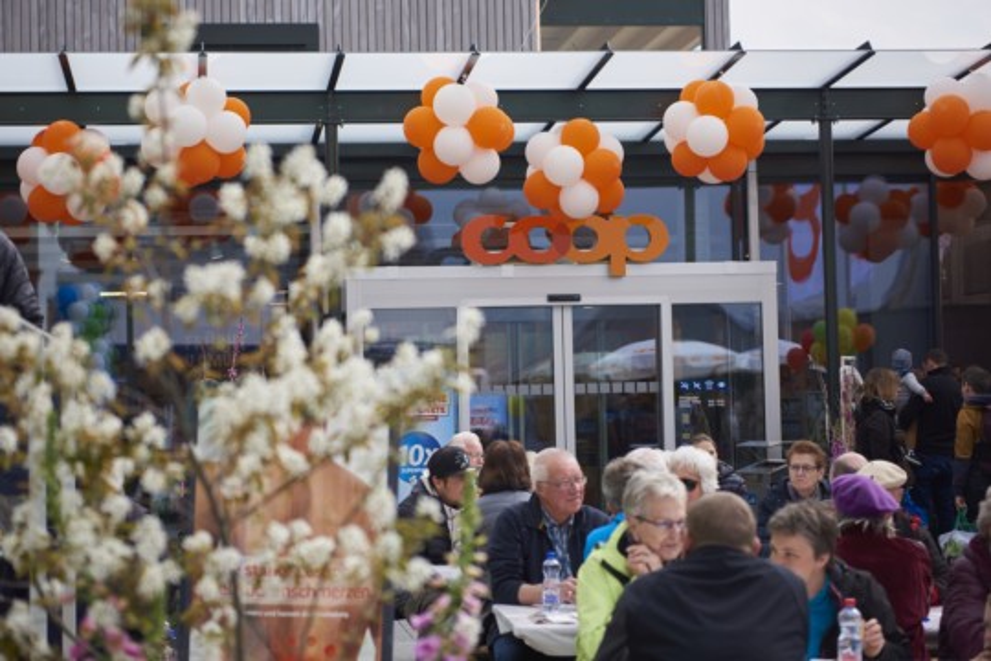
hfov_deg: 28.8
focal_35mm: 70
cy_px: 330
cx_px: 496
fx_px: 1927
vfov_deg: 19.5
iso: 100
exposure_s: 1/1250
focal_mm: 70
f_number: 3.5
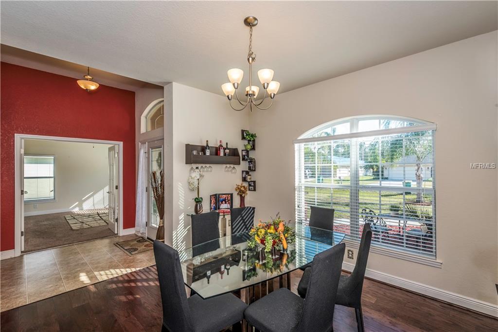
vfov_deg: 77.3
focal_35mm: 15
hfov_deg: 100.4
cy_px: 166
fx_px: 208
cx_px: 249
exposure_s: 1/160
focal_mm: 15
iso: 400
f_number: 6.3
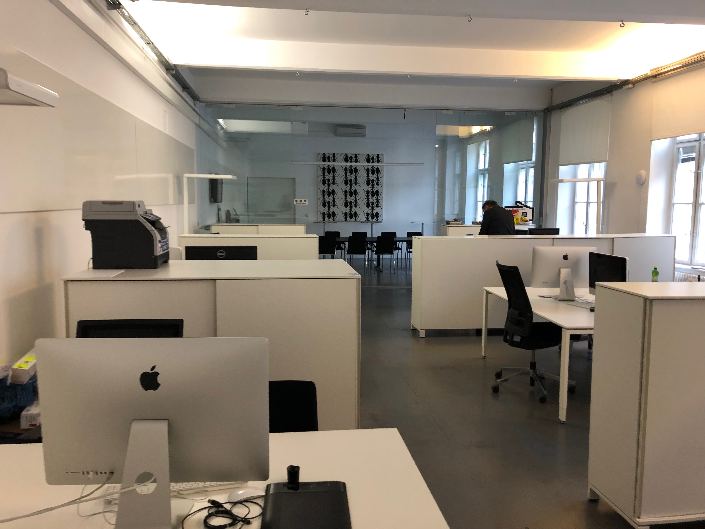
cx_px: 352
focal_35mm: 28
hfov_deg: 63.4
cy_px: 264
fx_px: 570
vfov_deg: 49.7
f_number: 1.8
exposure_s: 1/17
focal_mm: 3.99
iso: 40
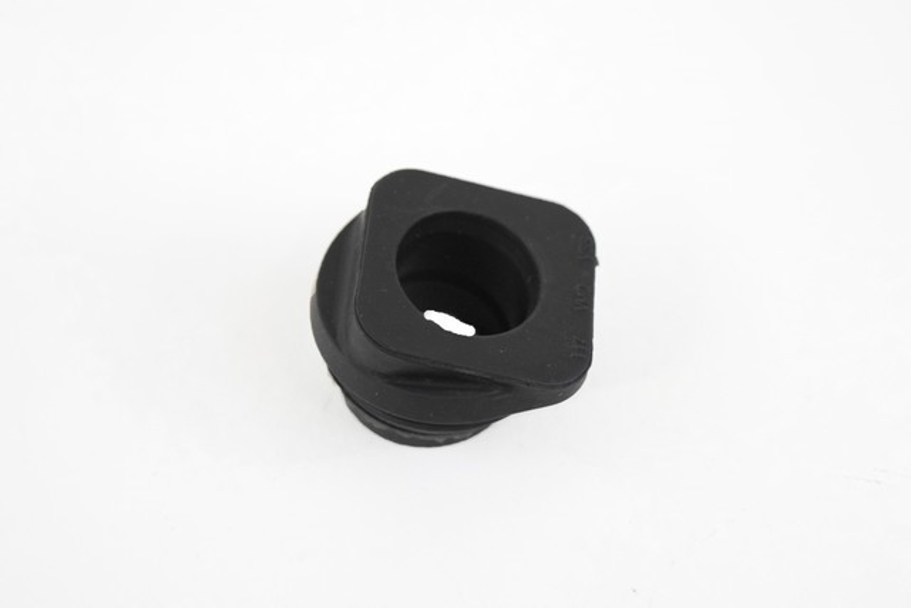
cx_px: 456
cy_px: 304
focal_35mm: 82
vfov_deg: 16.6
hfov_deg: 24.6
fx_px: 2088
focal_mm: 55
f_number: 5.6
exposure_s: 1/60
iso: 3600
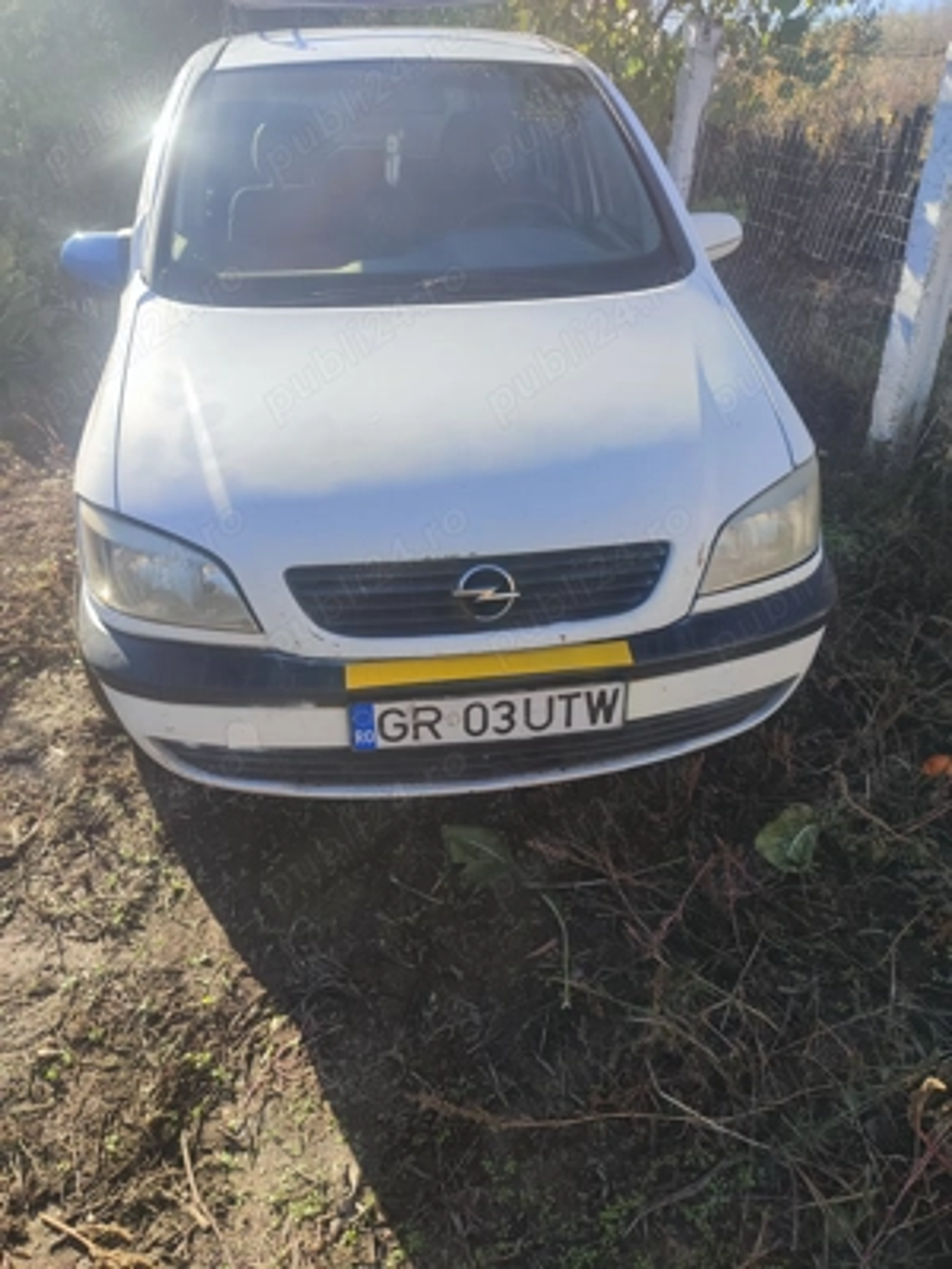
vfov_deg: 69.4
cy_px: 634
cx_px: 476
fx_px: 917
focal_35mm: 25
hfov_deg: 54.9
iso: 50
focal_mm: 6.04
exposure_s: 1/388
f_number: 1.9
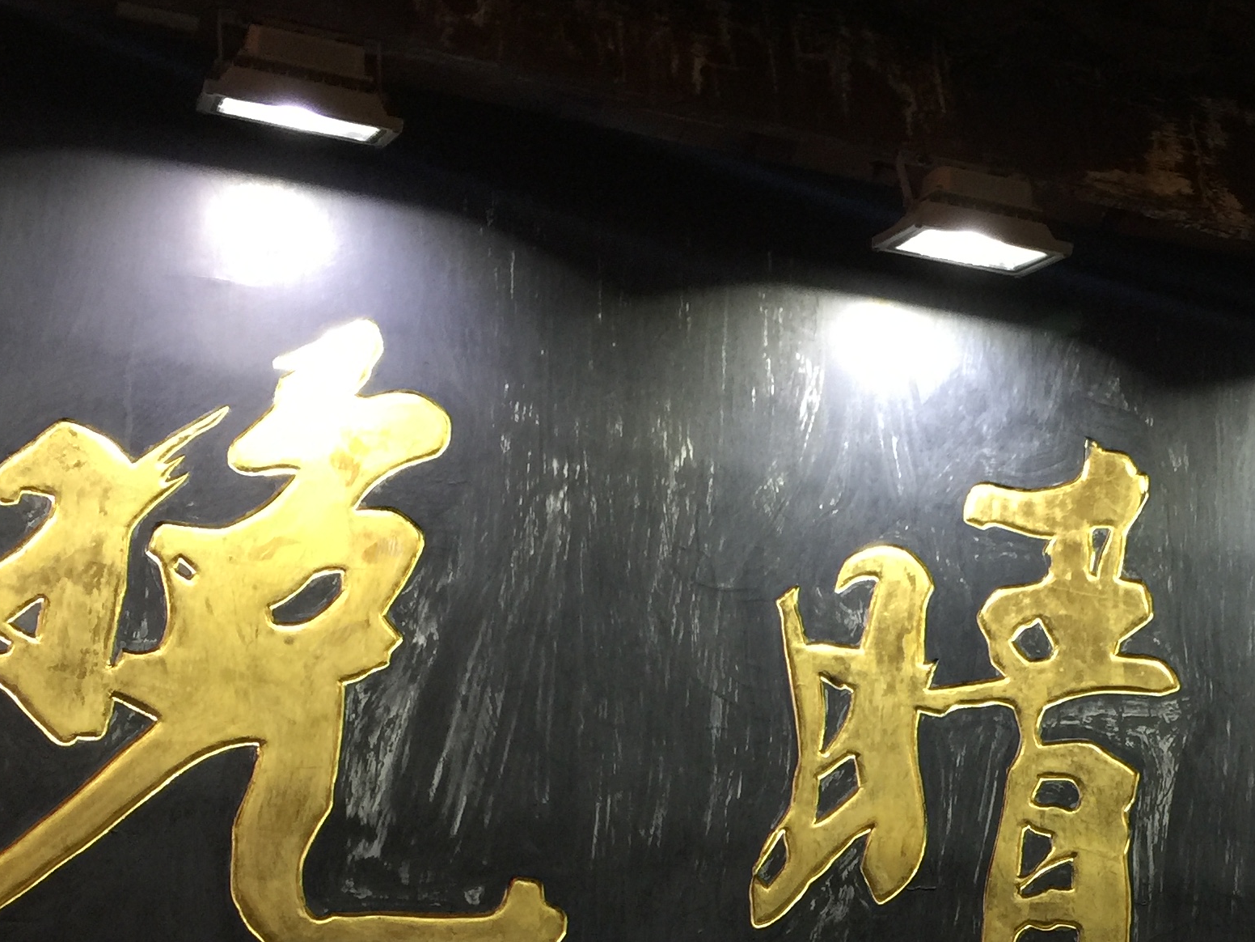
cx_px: 921
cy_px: 937
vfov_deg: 23.1
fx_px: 2212
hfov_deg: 31.2
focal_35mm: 61
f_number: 2.2
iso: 64
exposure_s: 1/17
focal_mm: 4.15
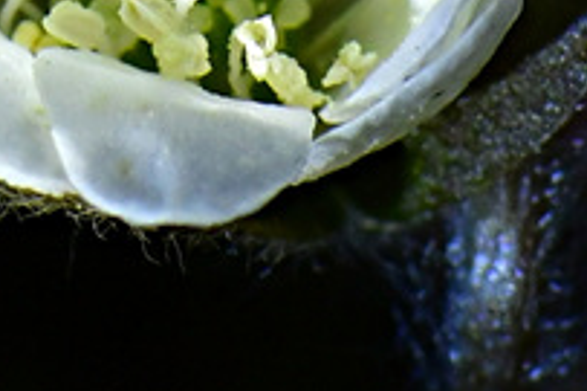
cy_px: -416
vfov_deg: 1.1
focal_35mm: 1239
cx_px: -639
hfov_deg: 1.7
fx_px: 20186
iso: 400
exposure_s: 1/250
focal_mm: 105
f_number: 11
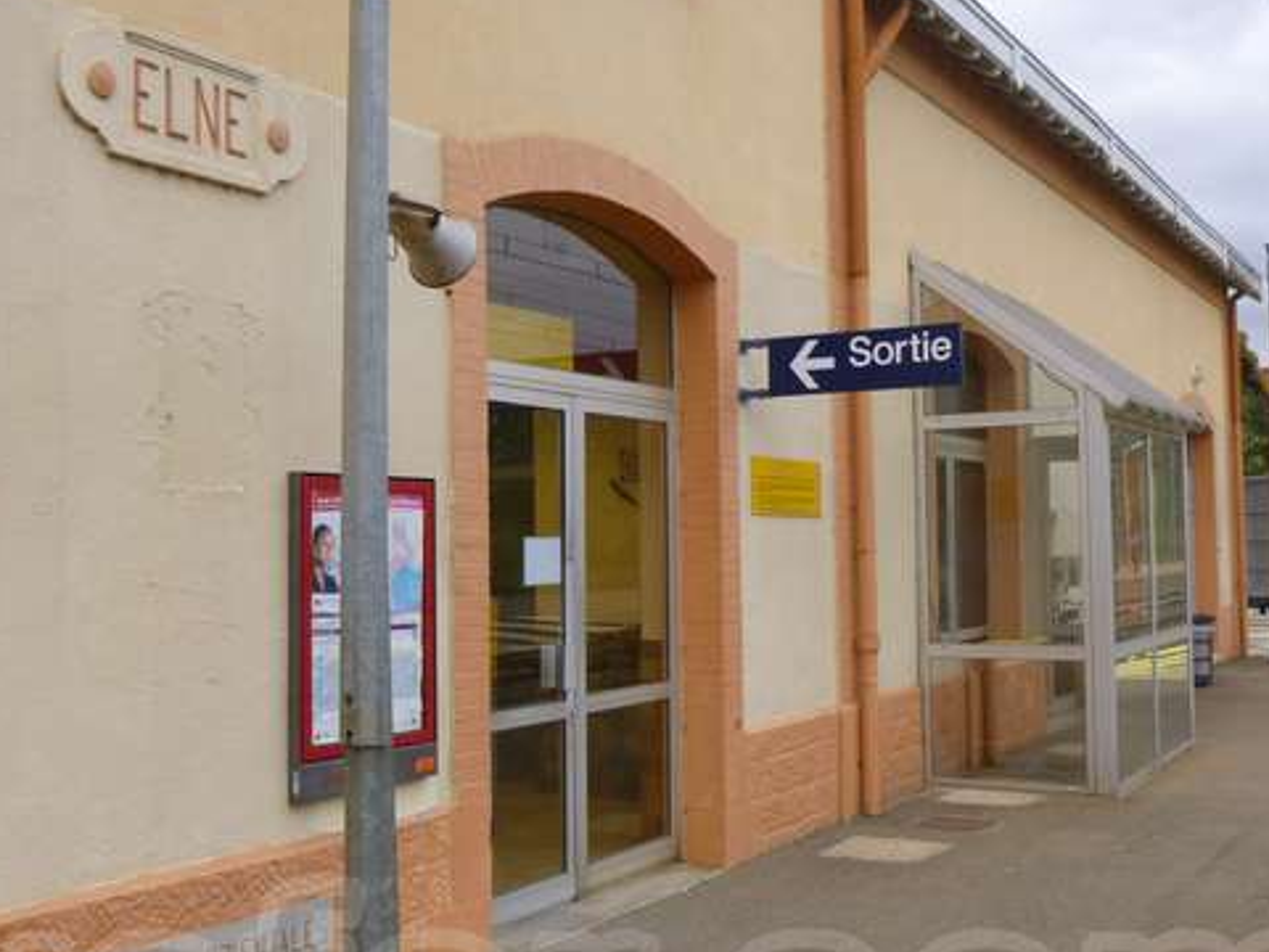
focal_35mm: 40
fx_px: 1466
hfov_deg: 46.7
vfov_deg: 36.0
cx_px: 560
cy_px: 476
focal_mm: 4.5
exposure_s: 1/80
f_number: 3.1
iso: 100
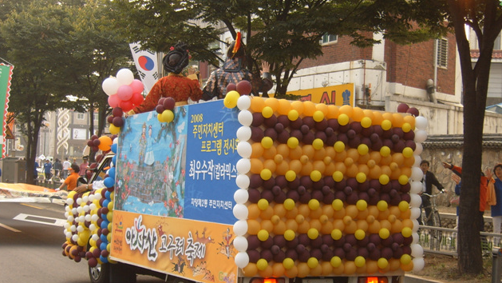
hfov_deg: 34.4
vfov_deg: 19.7
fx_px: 812
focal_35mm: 61
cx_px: 251
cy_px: 177
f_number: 3.4
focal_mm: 9.1
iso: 50
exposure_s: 1/125
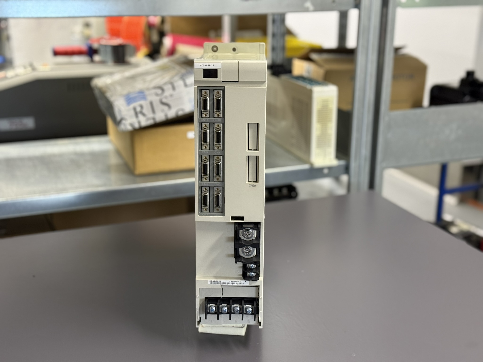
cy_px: 181
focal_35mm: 48
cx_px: 242
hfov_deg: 39.7
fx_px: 670
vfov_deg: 30.3
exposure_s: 1/50
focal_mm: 6.76
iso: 250
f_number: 1.78
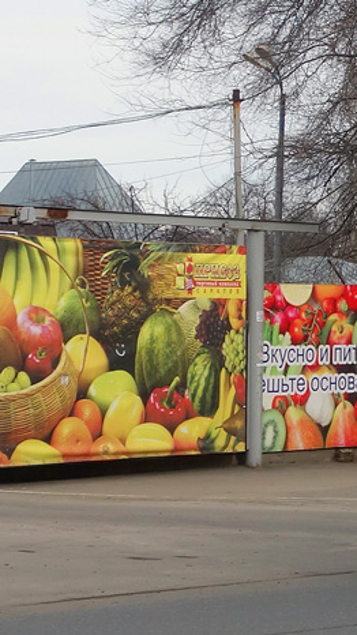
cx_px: 692
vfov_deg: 19.7
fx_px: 1818
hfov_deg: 10.4
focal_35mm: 108
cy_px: 150
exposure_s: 1/500
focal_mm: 14.93
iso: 125
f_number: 5
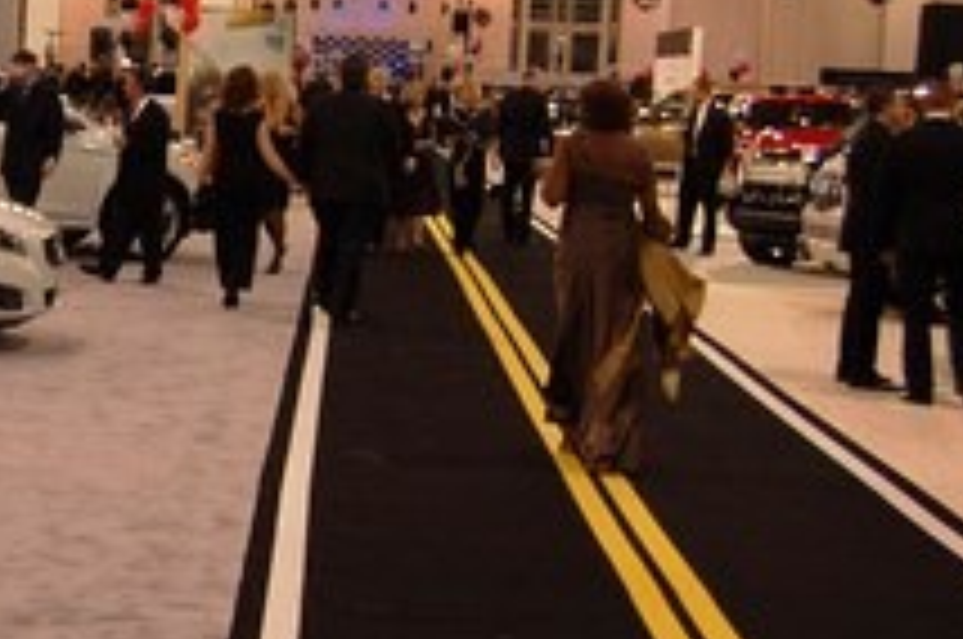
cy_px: 122
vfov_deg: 14.9
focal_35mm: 91
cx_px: -50
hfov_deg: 21.4
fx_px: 2431
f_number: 4.2
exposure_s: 1/60
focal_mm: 26
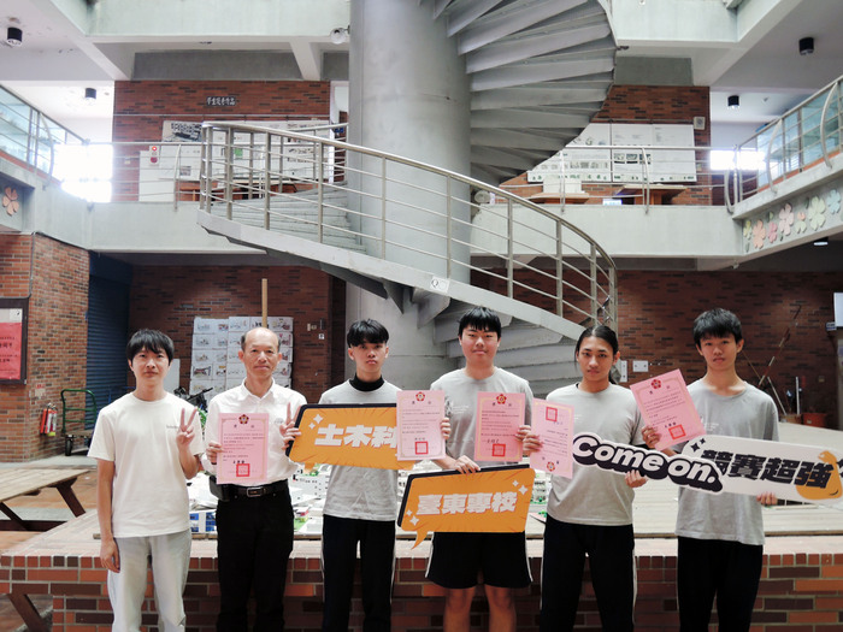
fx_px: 755
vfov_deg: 45.4
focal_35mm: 31
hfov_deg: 58.4
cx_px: 422
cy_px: 316
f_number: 2.8
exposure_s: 1/30
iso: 220
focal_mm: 6.6
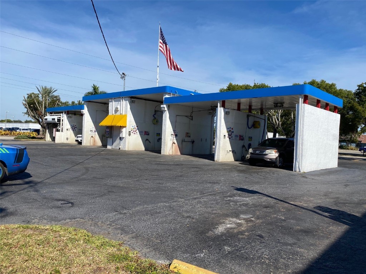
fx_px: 275
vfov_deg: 53.1
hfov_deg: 67.3
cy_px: 137
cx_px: 183
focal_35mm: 26
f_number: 1.8
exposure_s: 1/4132
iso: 32
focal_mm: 4.25
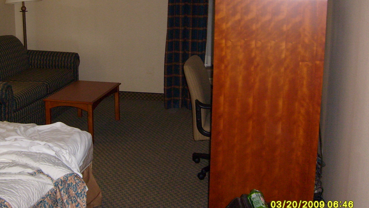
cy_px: 49
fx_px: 528
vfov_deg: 22.0
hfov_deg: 38.3
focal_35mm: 54
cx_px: 144
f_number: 2.8
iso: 100
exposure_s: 1/45
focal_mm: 5.8
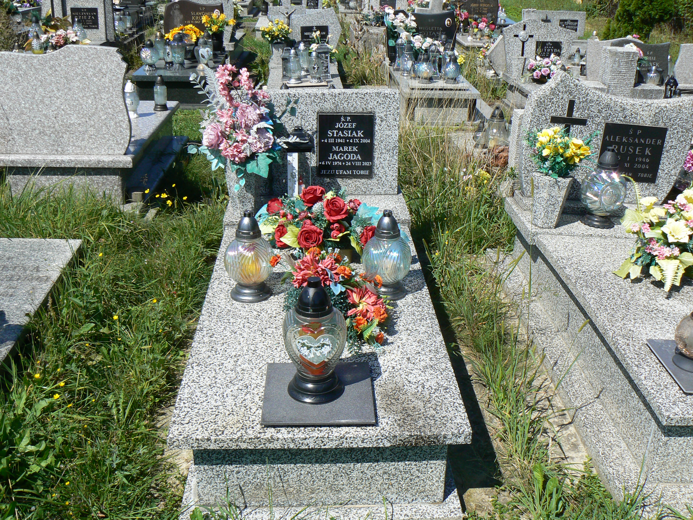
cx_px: 346
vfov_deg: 39.7
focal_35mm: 36
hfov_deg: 51.4
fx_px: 721
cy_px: 260
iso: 80
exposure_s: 1/500
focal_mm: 6
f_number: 6.3
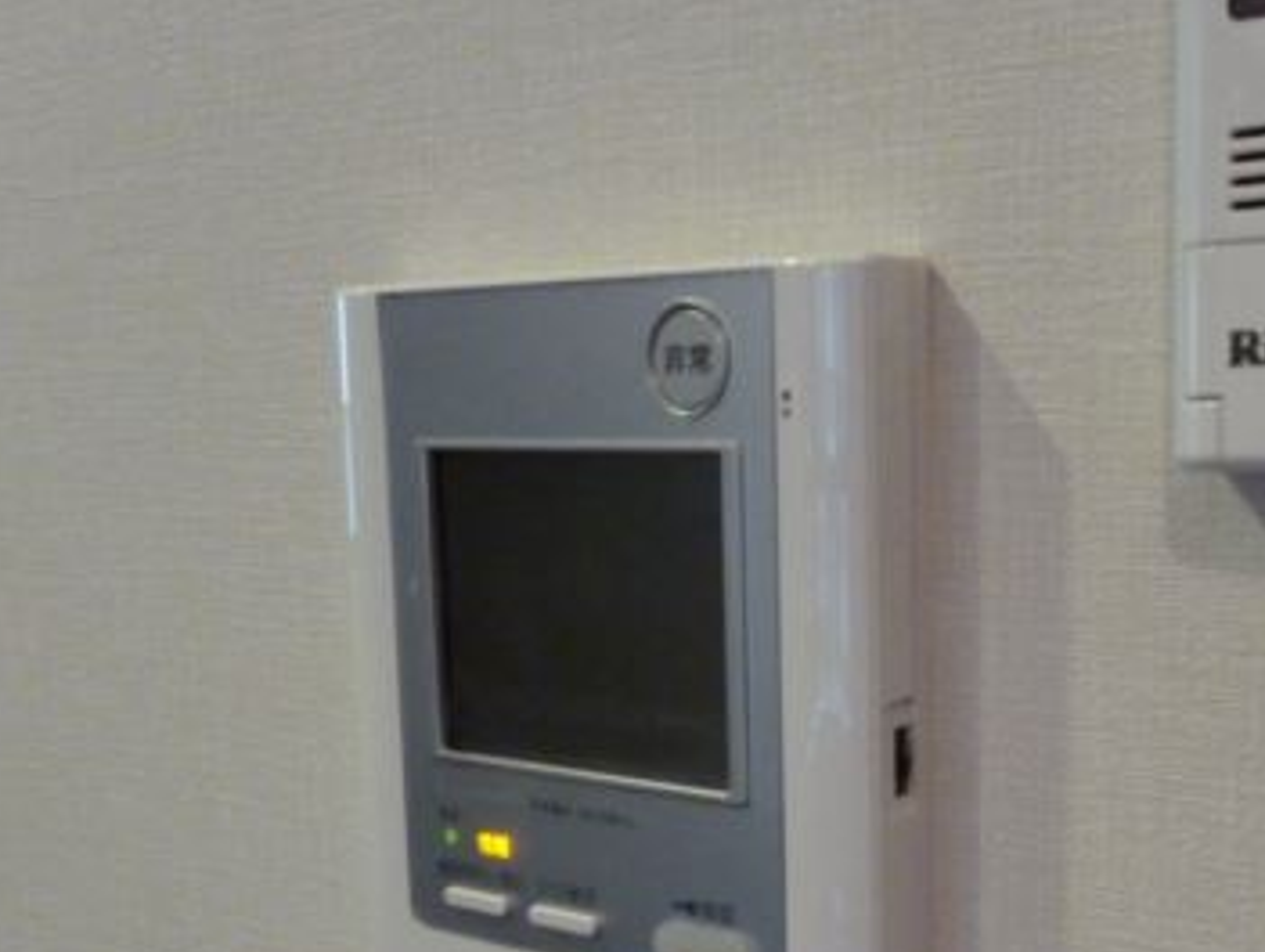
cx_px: 980
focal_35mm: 51
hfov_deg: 36.4
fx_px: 1866
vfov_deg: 28.0
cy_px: 772
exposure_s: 1/50
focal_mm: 5
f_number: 3.1
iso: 800
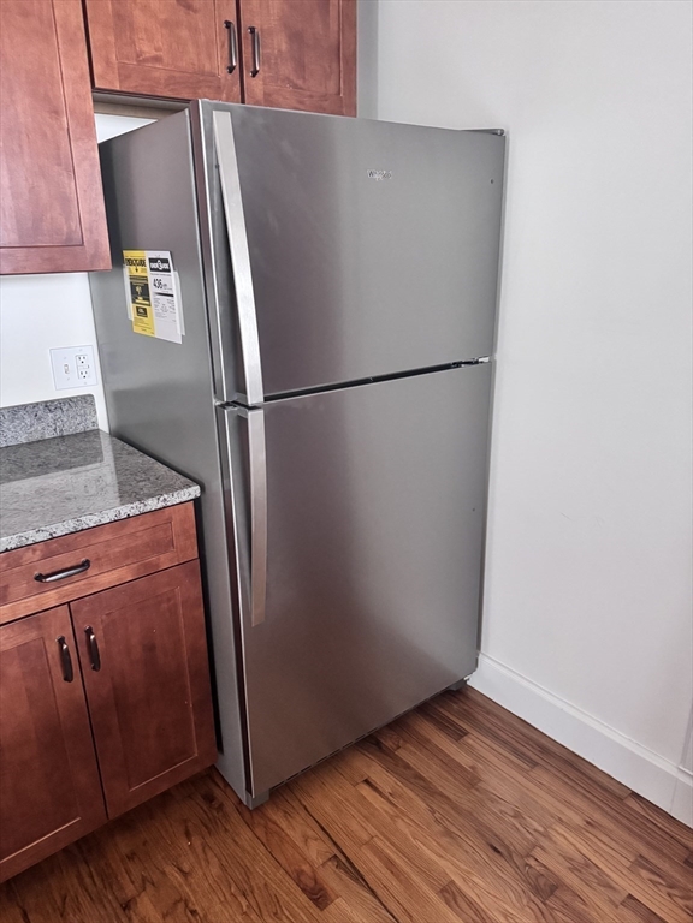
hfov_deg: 56.8
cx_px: 346
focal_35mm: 24
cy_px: 462
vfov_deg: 71.6
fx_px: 641
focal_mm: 6.76
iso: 800
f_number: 1.78
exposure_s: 1/48
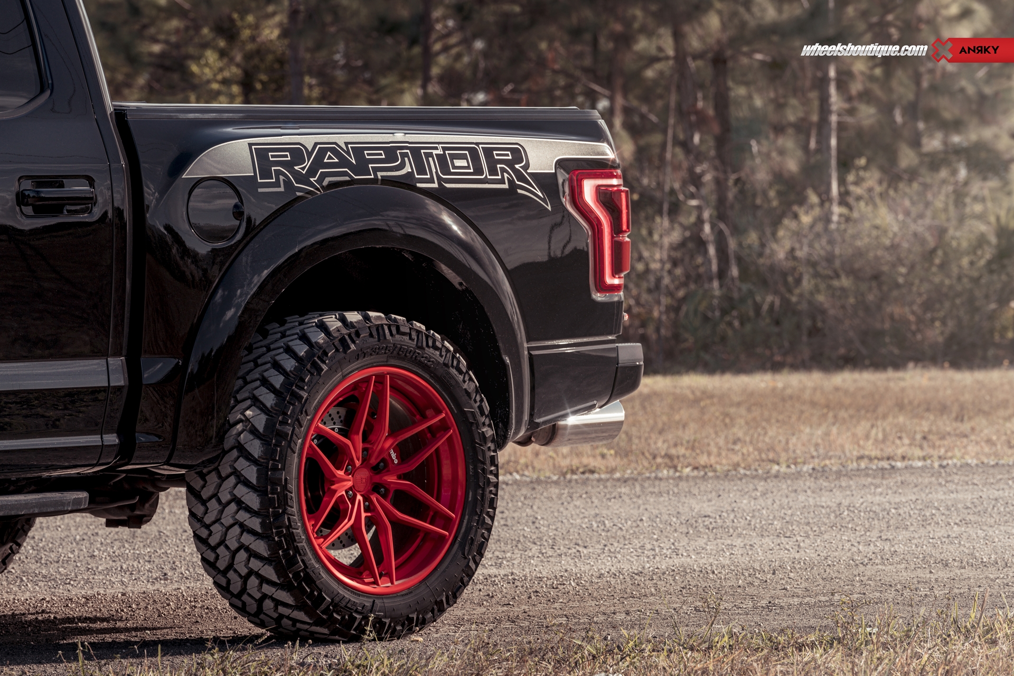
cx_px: 507
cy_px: 338
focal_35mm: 175
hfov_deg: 11.7
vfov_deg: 7.8
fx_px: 4929
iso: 200
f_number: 8
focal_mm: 175
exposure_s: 1/60
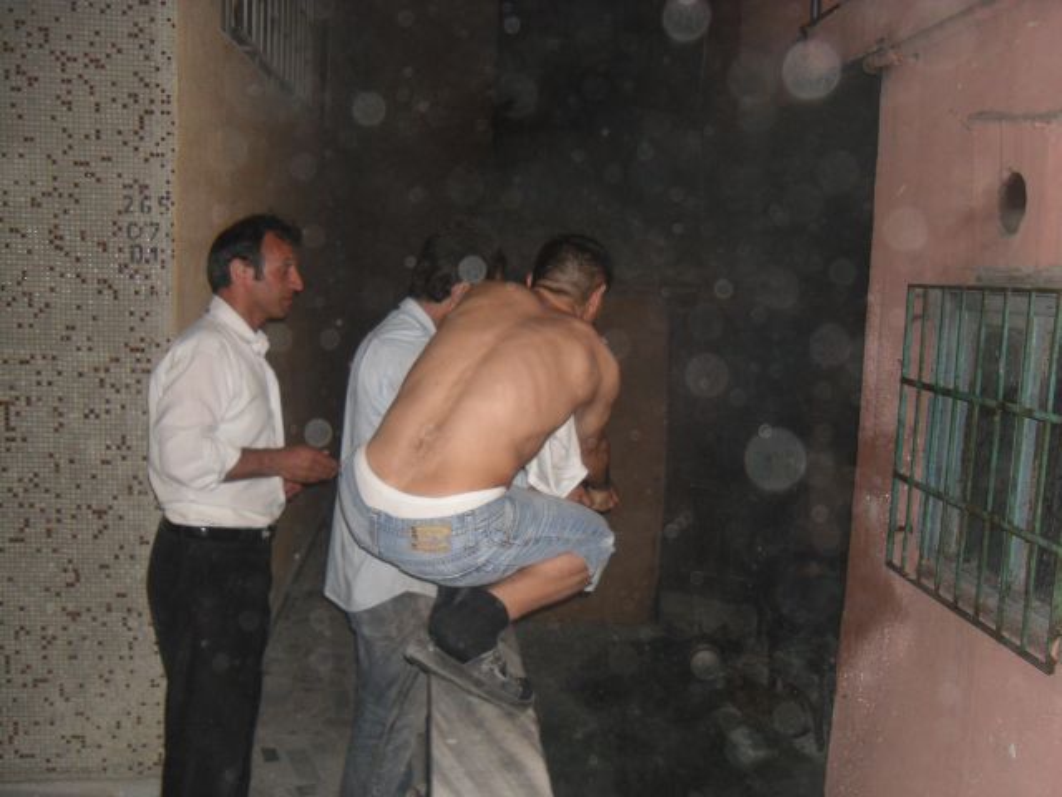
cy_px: 398
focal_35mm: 34
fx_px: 1043
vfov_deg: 41.8
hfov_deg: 54.0
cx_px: 531
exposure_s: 1/45
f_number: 2.8
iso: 200
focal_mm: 6
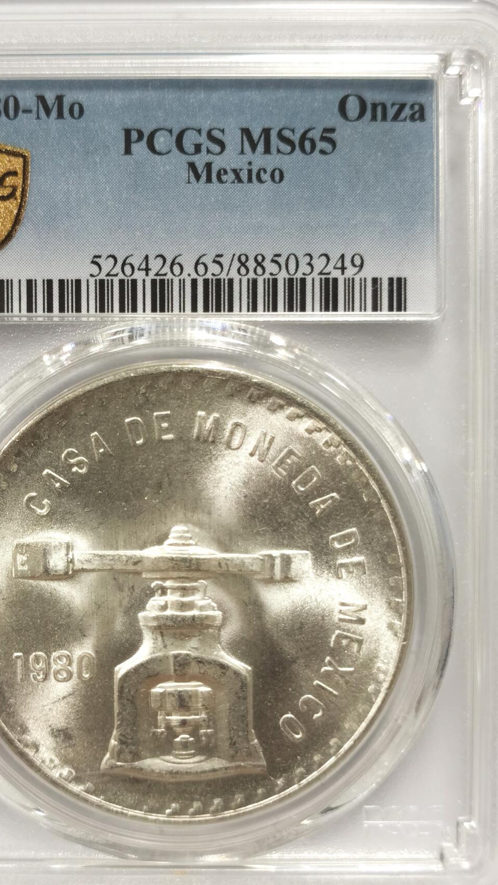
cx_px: 180
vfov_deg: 33.8
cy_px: 459
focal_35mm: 62
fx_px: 1455
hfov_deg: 19.4
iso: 100
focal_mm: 5.56
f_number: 16
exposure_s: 1/100
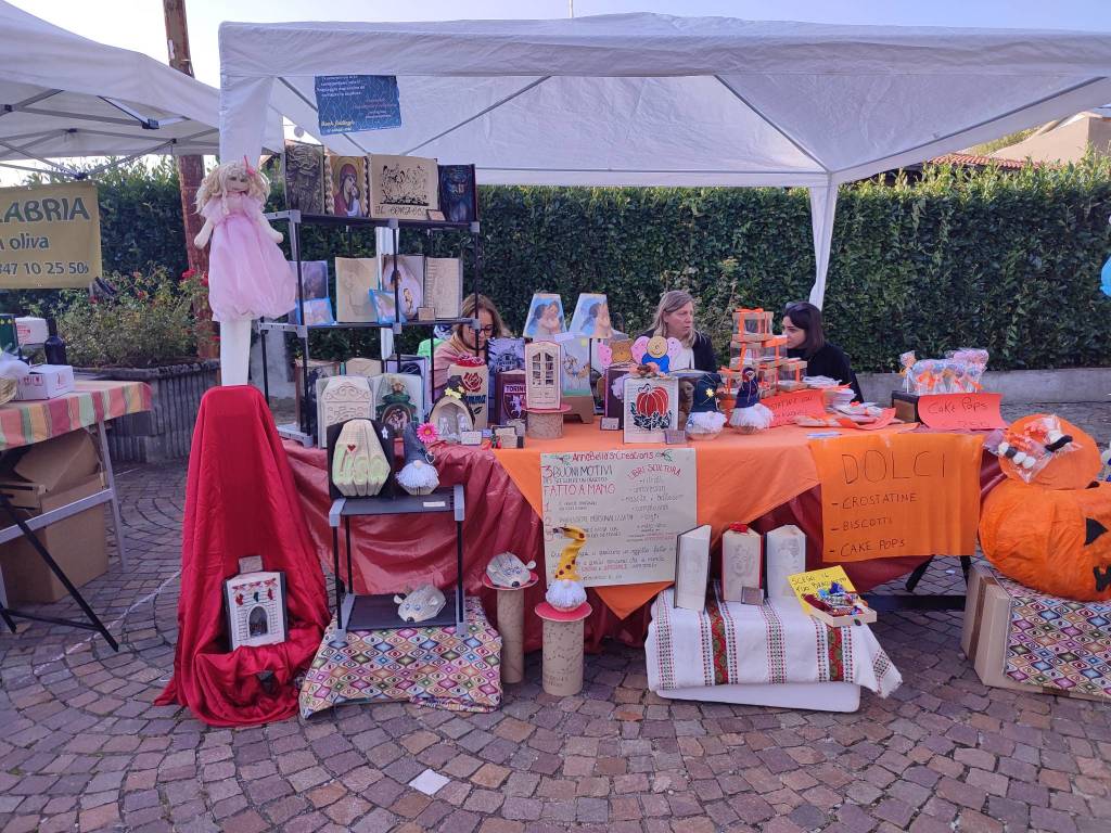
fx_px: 802
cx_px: 556
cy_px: 416
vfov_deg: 54.9
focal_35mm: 25
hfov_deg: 69.4
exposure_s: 1/311
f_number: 1.9
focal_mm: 6.04
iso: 50
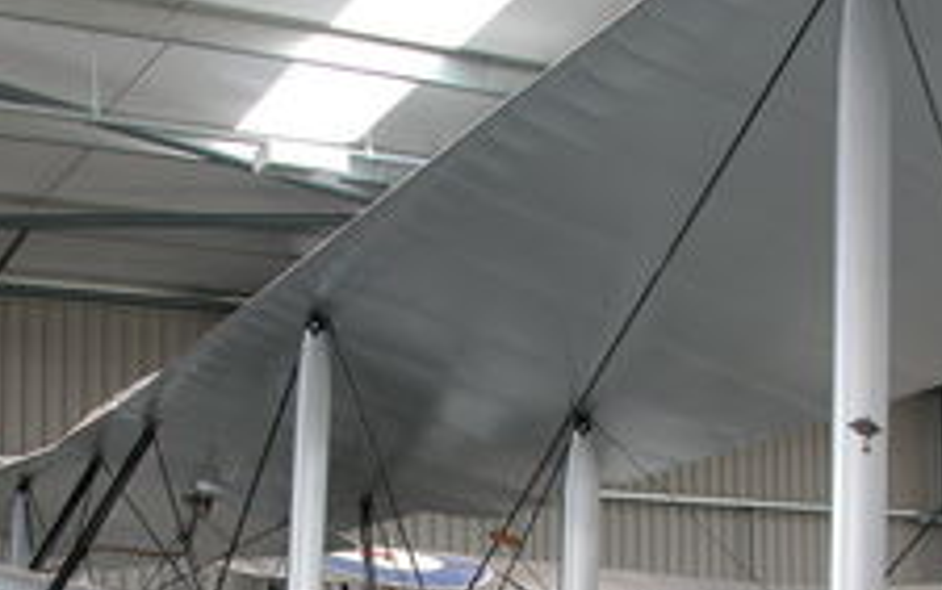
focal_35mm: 66
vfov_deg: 19.1
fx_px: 1696
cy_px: 615
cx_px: 364
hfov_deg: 30.9
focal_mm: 8.9
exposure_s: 1/48.7
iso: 100
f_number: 3.2
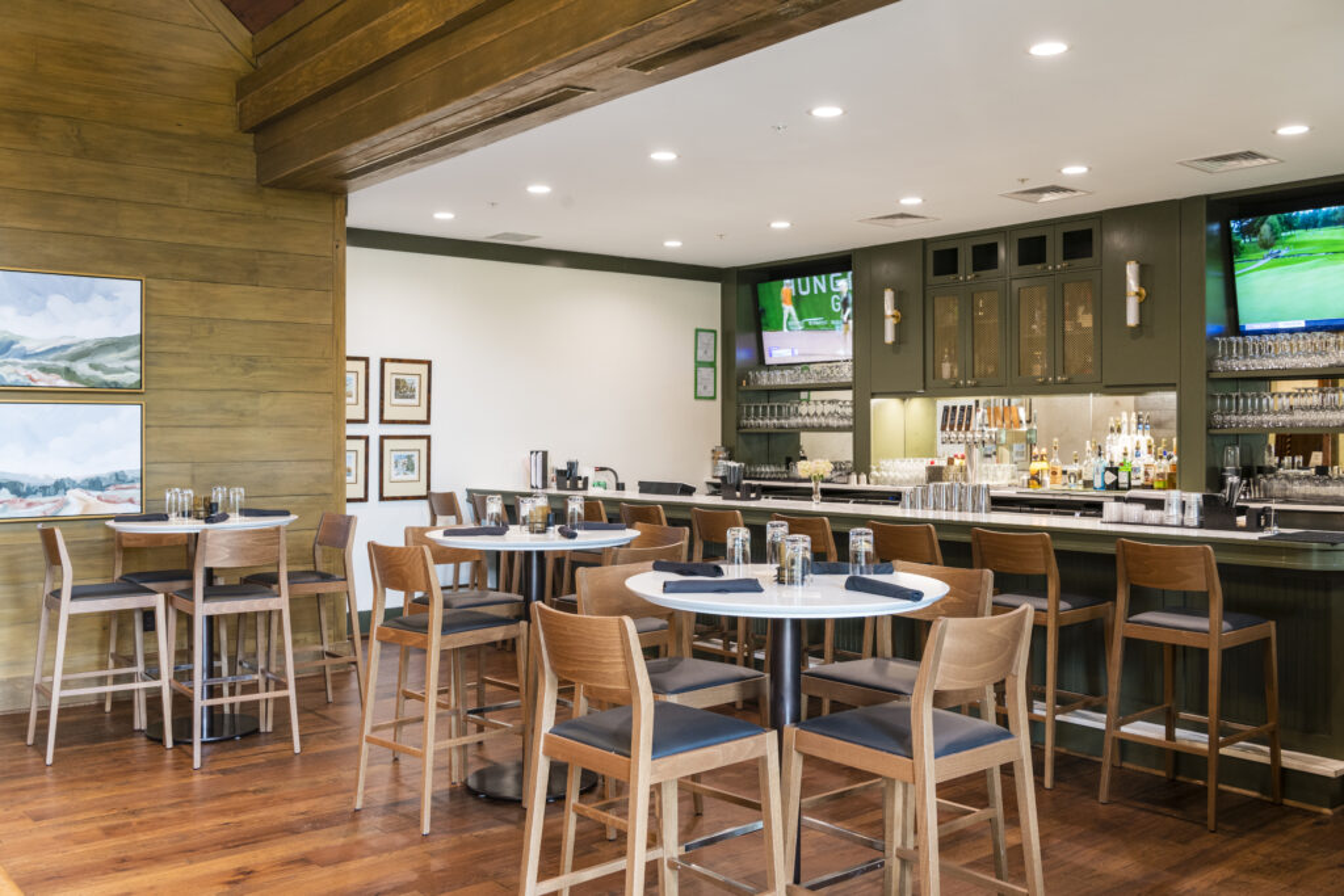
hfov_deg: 55.8
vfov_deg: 38.9
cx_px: 672
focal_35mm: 34
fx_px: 1269
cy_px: 448
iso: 400
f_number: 8
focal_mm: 34
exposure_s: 1/4
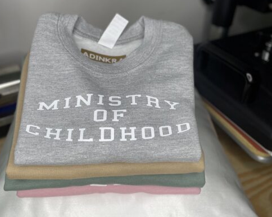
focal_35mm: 35
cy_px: 99
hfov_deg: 51.5
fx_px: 282
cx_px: 132
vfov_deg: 42.2
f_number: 1.6
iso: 40
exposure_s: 1/202
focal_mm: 4.2
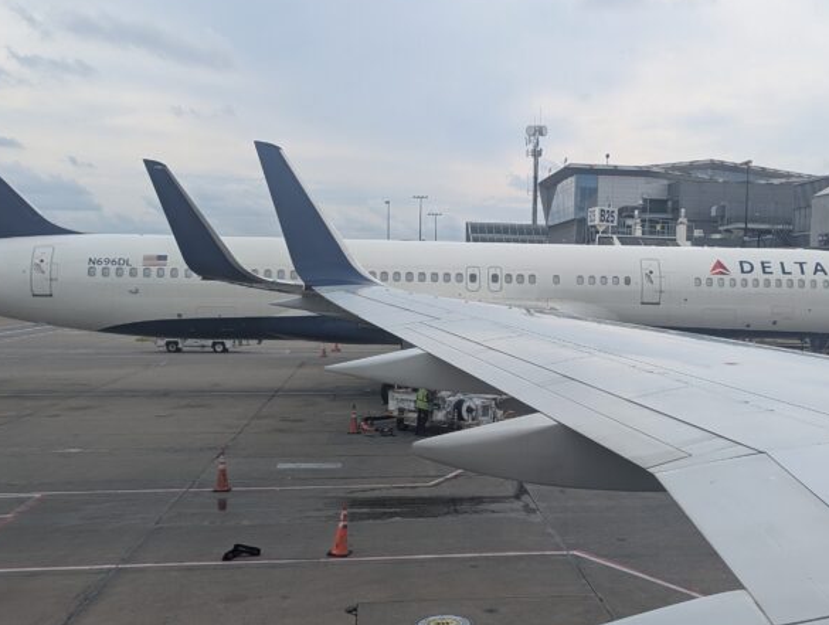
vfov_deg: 34.4
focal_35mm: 42
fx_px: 1008
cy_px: 345
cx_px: 529
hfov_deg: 44.3
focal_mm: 6.81
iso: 51
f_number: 1.85
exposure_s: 1/2020
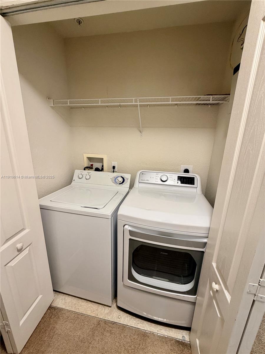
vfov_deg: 102.1
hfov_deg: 85.7
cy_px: 177
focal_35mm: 14
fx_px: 143
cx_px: 132
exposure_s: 1/60
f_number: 2.2
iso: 250
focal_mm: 2.22
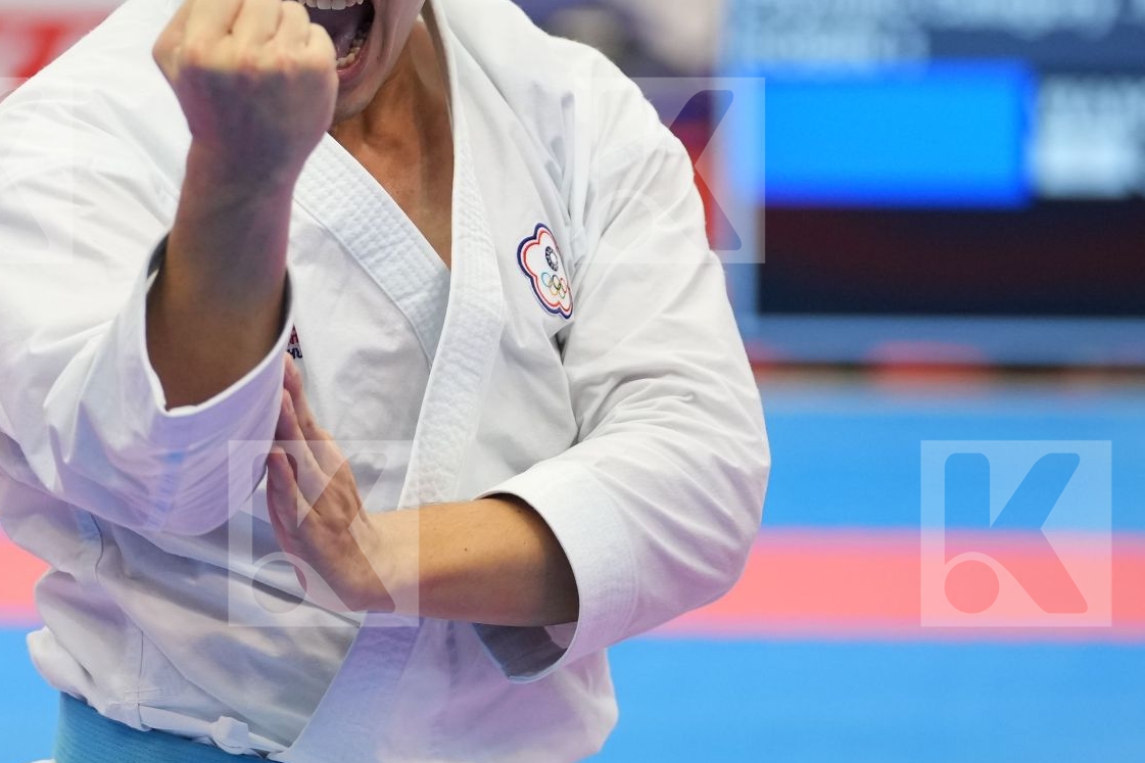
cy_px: 171
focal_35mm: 342
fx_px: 10875
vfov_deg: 4.0
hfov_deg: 6.0
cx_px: 324
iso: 1250
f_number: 2.8
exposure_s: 1/500
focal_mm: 142
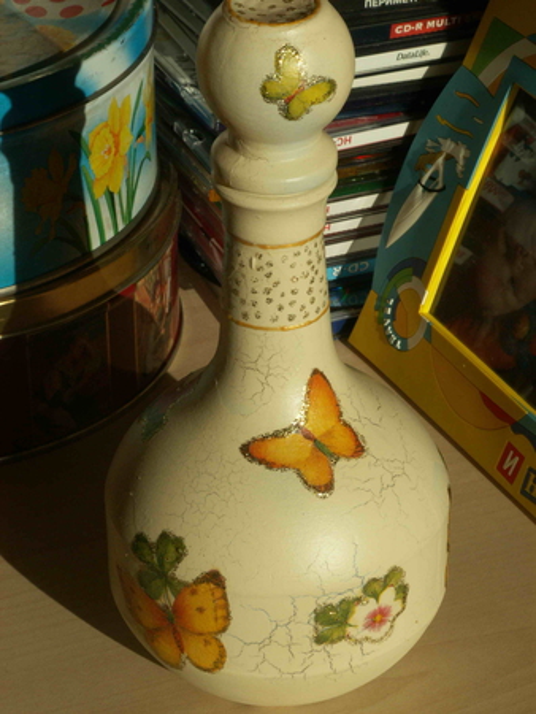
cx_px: 268
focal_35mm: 120
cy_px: 357
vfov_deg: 16.4
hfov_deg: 12.4
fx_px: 2475
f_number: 8
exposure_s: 1/200
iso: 50
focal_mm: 19.55
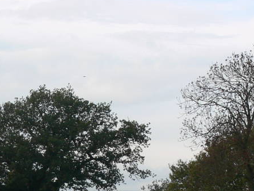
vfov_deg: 5.7
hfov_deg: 7.6
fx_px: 1915
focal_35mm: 261
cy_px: 215
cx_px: 6
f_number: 5.6
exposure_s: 1/100
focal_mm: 15.4
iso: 80
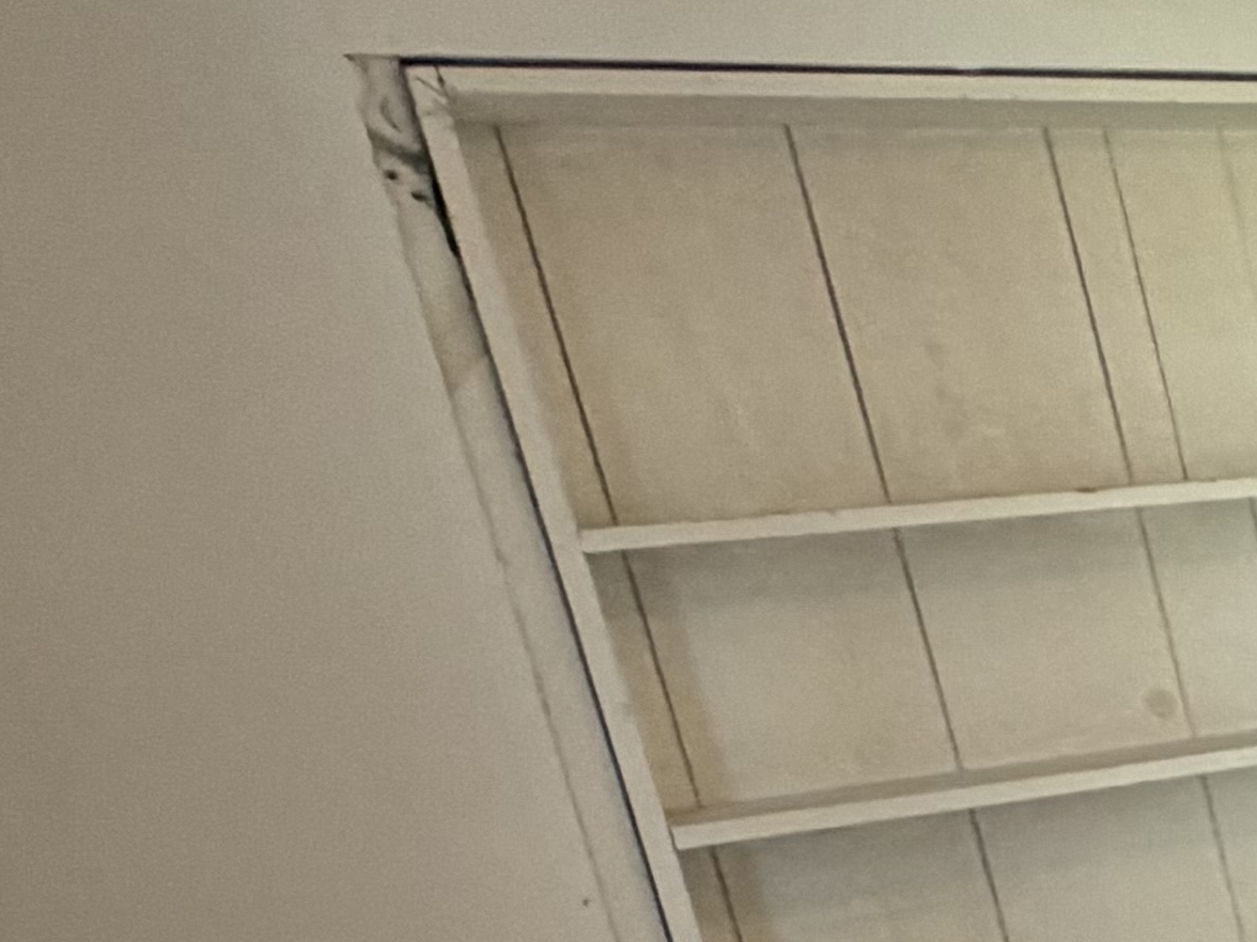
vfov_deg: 20.7
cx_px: 2656
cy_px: 1001
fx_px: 2469
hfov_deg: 17.6
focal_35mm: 68
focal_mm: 2.22
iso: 250
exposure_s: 1/60
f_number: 2.2
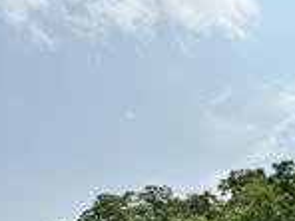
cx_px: 375
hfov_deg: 25.9
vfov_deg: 21.4
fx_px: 554
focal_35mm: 65
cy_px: 245
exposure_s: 1/9009
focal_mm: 6.76
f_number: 1.78
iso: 80
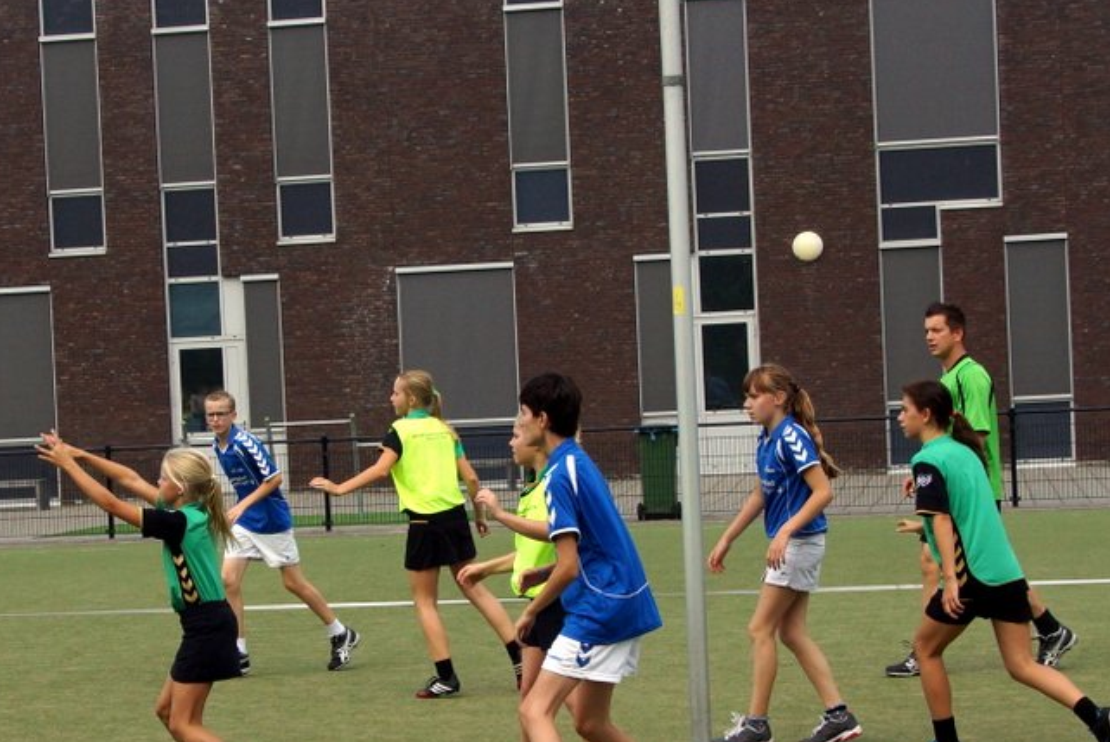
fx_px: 2067
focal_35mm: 67
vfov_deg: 20.3
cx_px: 368
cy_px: 361
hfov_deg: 29.8
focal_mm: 28
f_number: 6.3
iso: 400
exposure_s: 1/1250
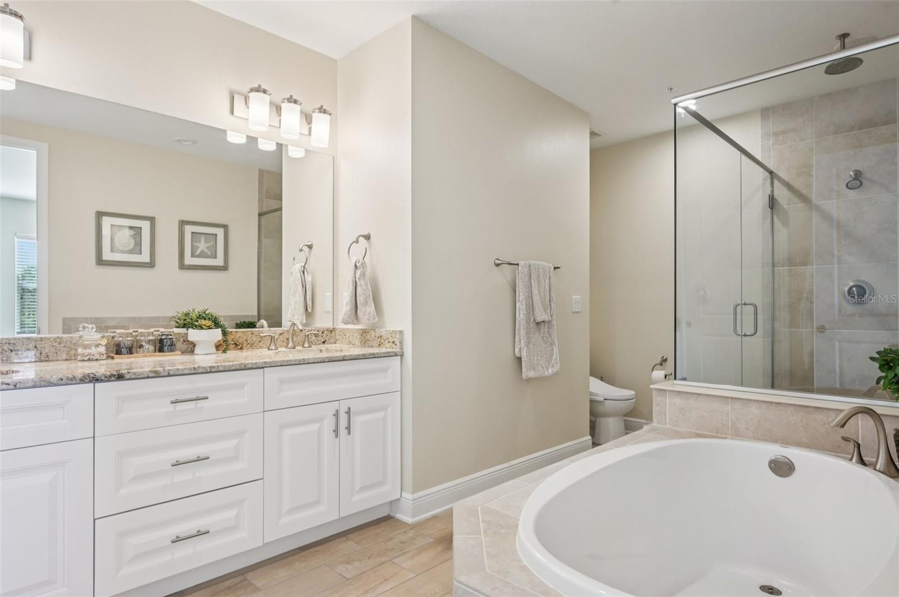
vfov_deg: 61.8
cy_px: 298
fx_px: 499
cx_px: 450
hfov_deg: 84.0
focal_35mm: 20
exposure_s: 1/50
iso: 400
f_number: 8
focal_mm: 20
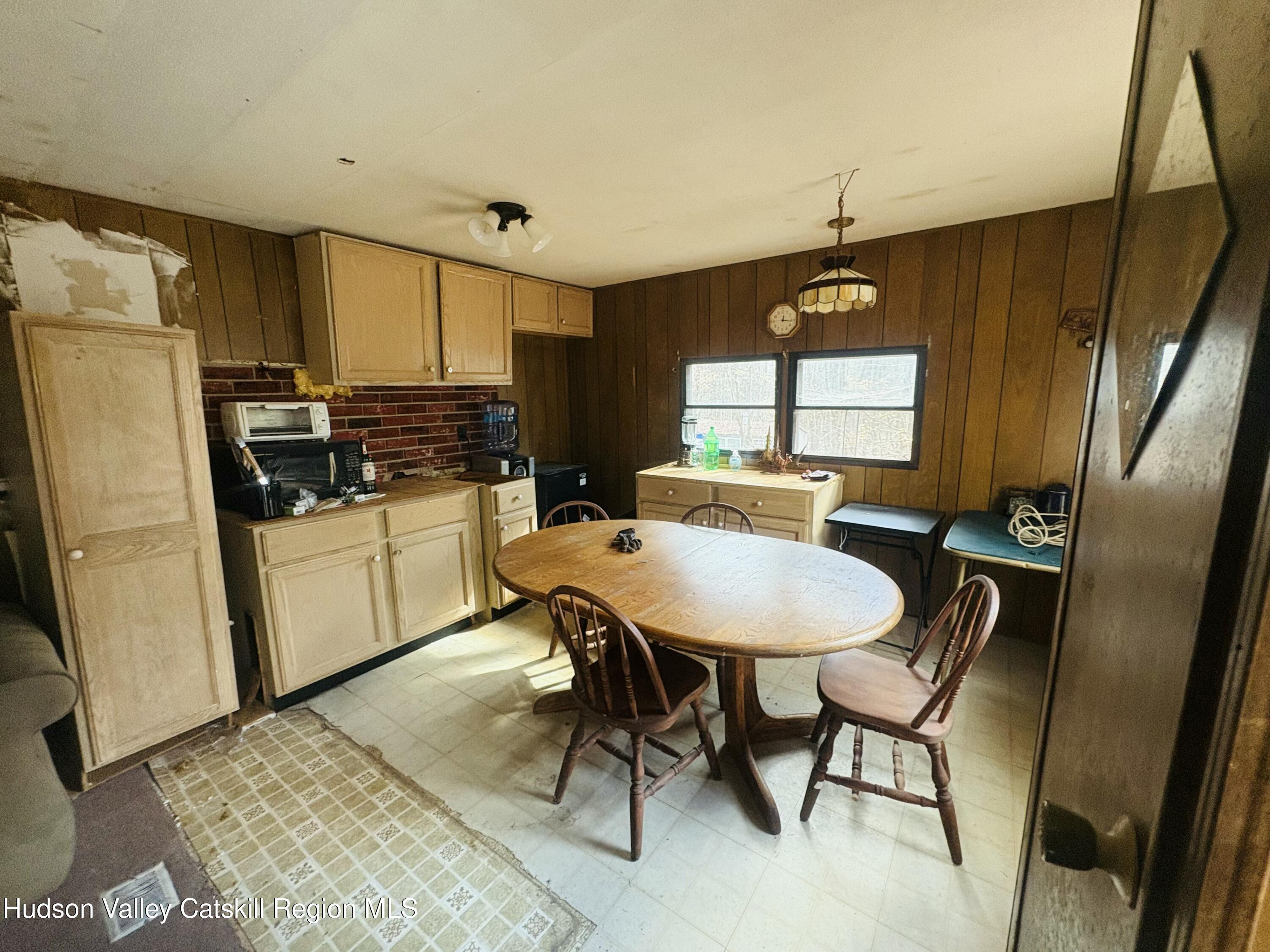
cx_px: 635
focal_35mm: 14
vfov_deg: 85.7
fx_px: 514
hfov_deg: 102.1
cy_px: 476
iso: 320
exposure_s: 1/60
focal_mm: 2.22
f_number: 2.2
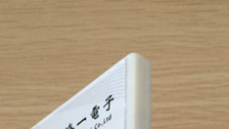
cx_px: 124
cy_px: 326
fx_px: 571
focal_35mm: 94
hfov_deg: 22.7
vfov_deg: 10.7
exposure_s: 1/30
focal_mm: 4.15
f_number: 2.2
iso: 40
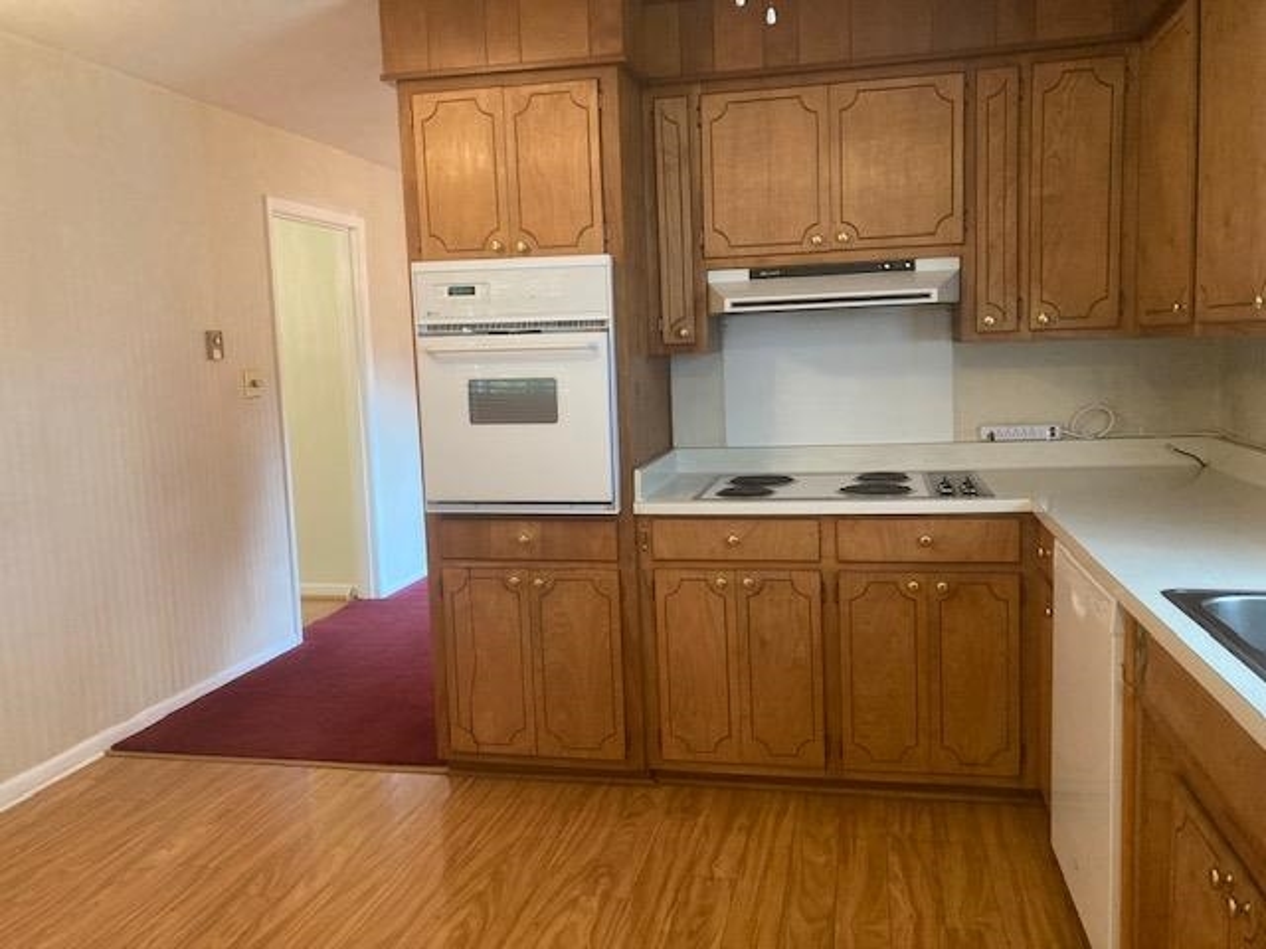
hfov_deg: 63.4
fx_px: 1024
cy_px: 474
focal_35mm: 28
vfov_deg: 49.7
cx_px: 633
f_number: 1.8
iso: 250
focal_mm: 3.99
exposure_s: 1/40
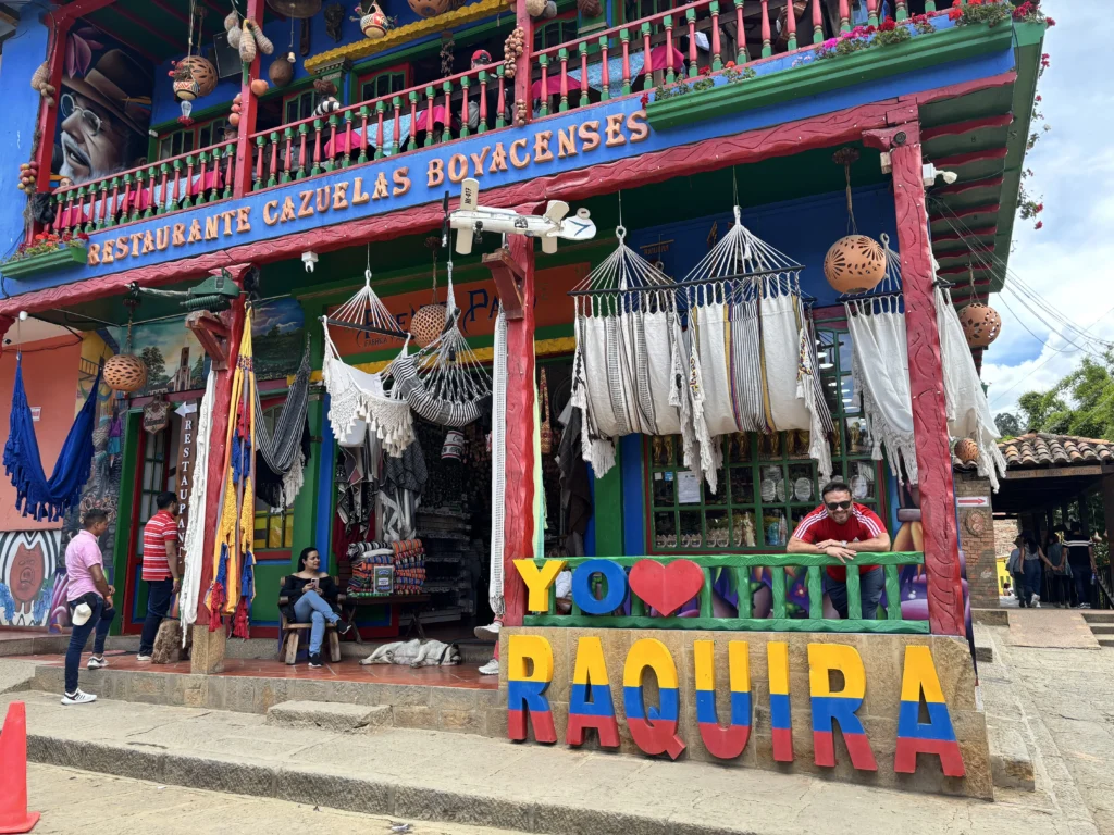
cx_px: 557
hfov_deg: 67.3
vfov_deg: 53.1
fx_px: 837
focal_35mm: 26
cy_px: 418
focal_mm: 5.96
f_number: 1.6
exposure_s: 1/550
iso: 50
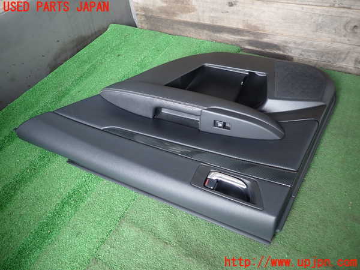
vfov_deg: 54.9
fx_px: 260
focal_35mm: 25
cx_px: 180
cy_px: 135
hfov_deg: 69.4
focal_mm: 4.5
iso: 160
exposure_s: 1/60
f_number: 2
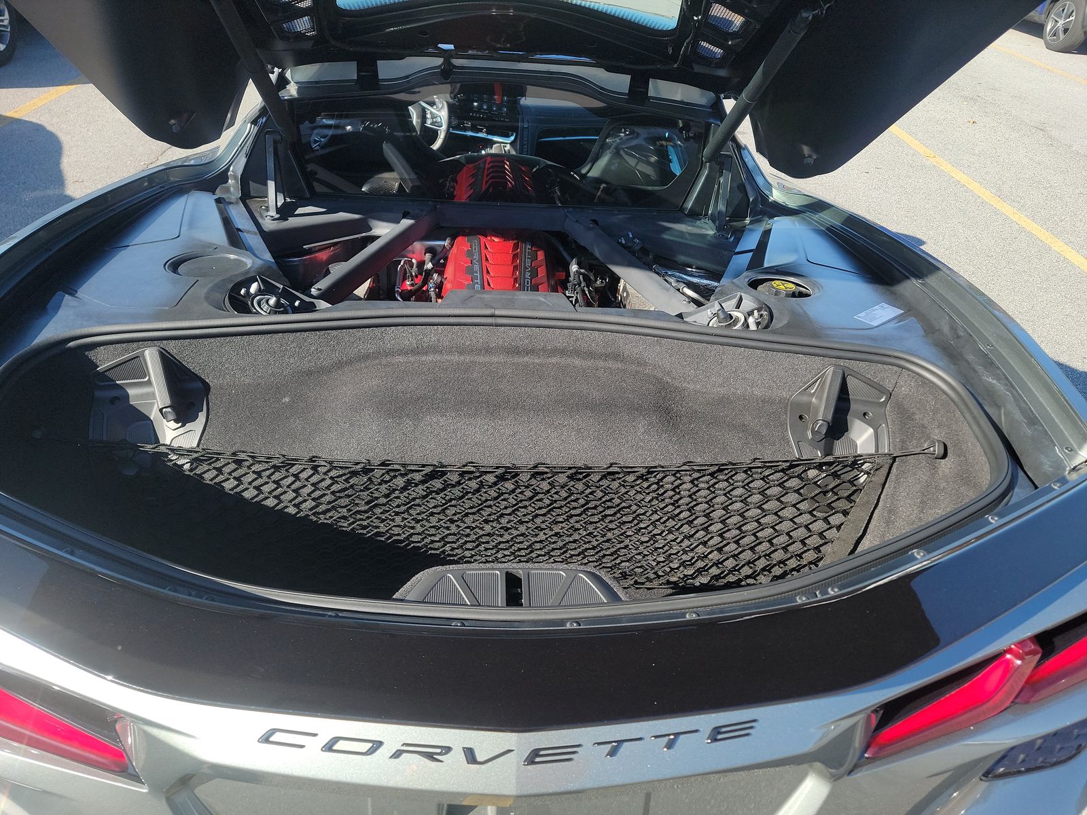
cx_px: 544
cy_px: 408
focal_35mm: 24
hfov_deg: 71.6
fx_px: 754
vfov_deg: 56.8
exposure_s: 1/277
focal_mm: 6.7
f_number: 1.8
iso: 50
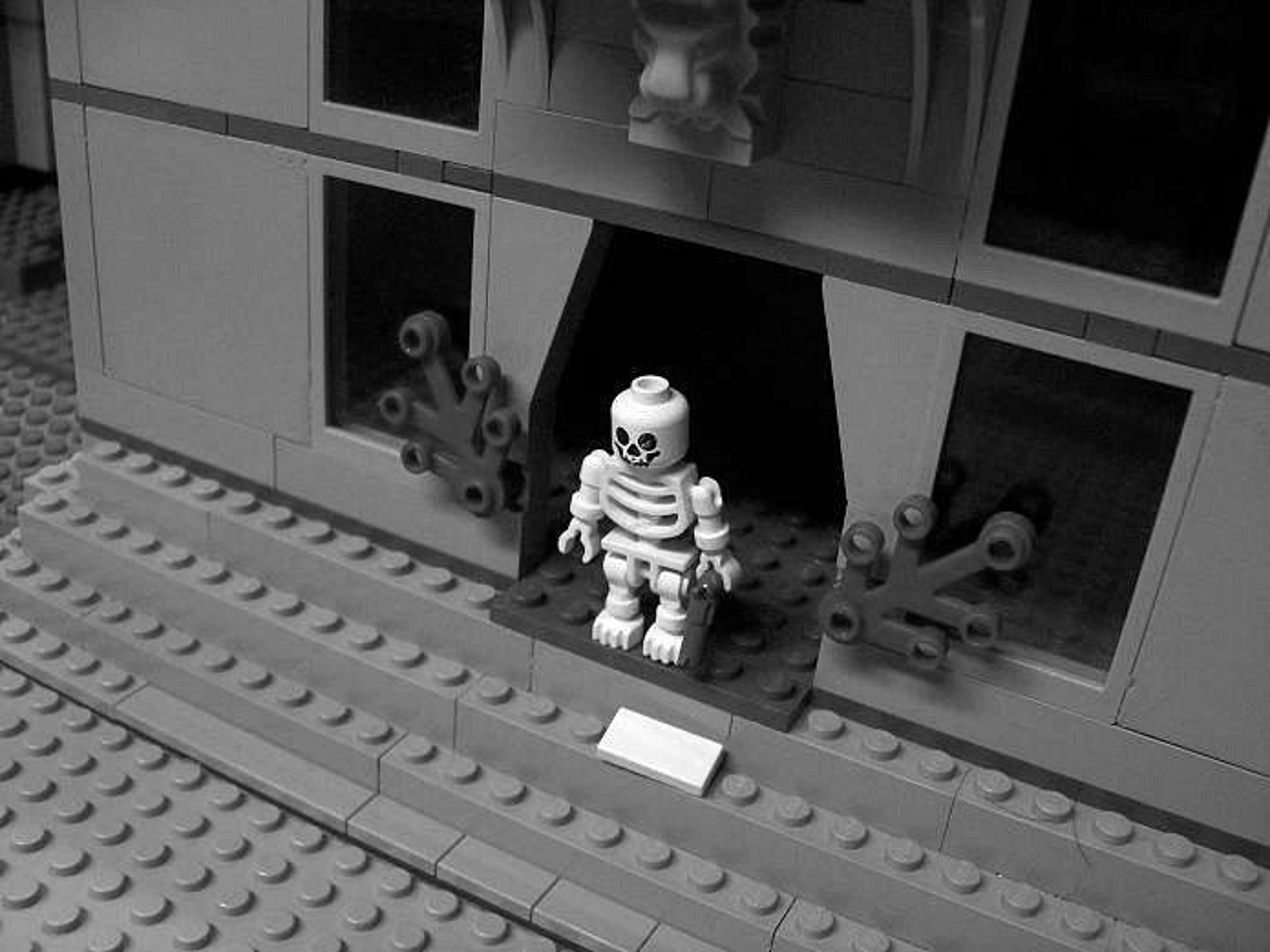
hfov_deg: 51.4
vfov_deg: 39.6
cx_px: 635
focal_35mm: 36
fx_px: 1321
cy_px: 476
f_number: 2.7
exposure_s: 1/60
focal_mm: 6
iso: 144
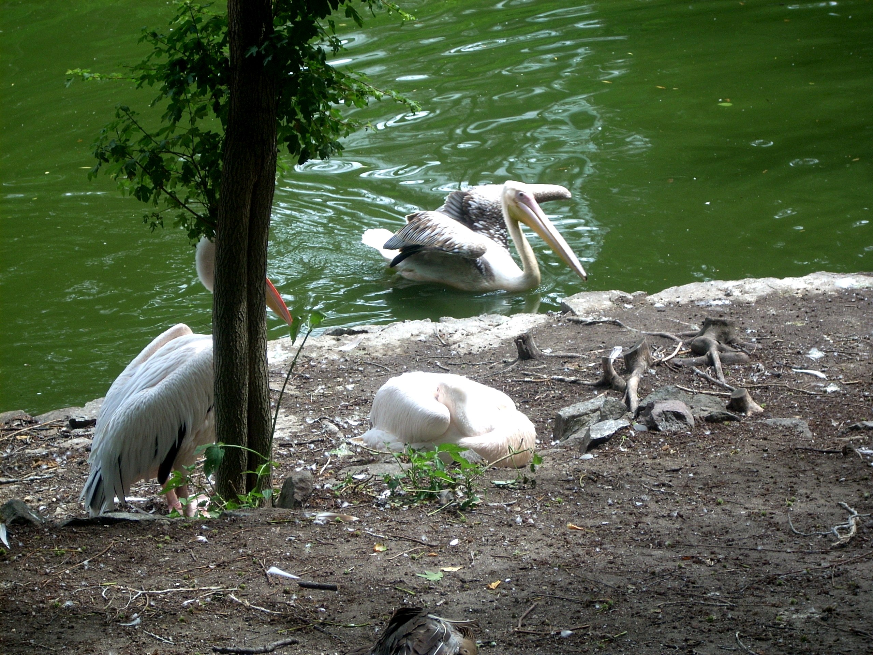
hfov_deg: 17.4
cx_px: 436
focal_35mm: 113
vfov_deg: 13.1
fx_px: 2850
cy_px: 328
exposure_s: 1/65.4
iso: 64
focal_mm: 18.6
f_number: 5.2
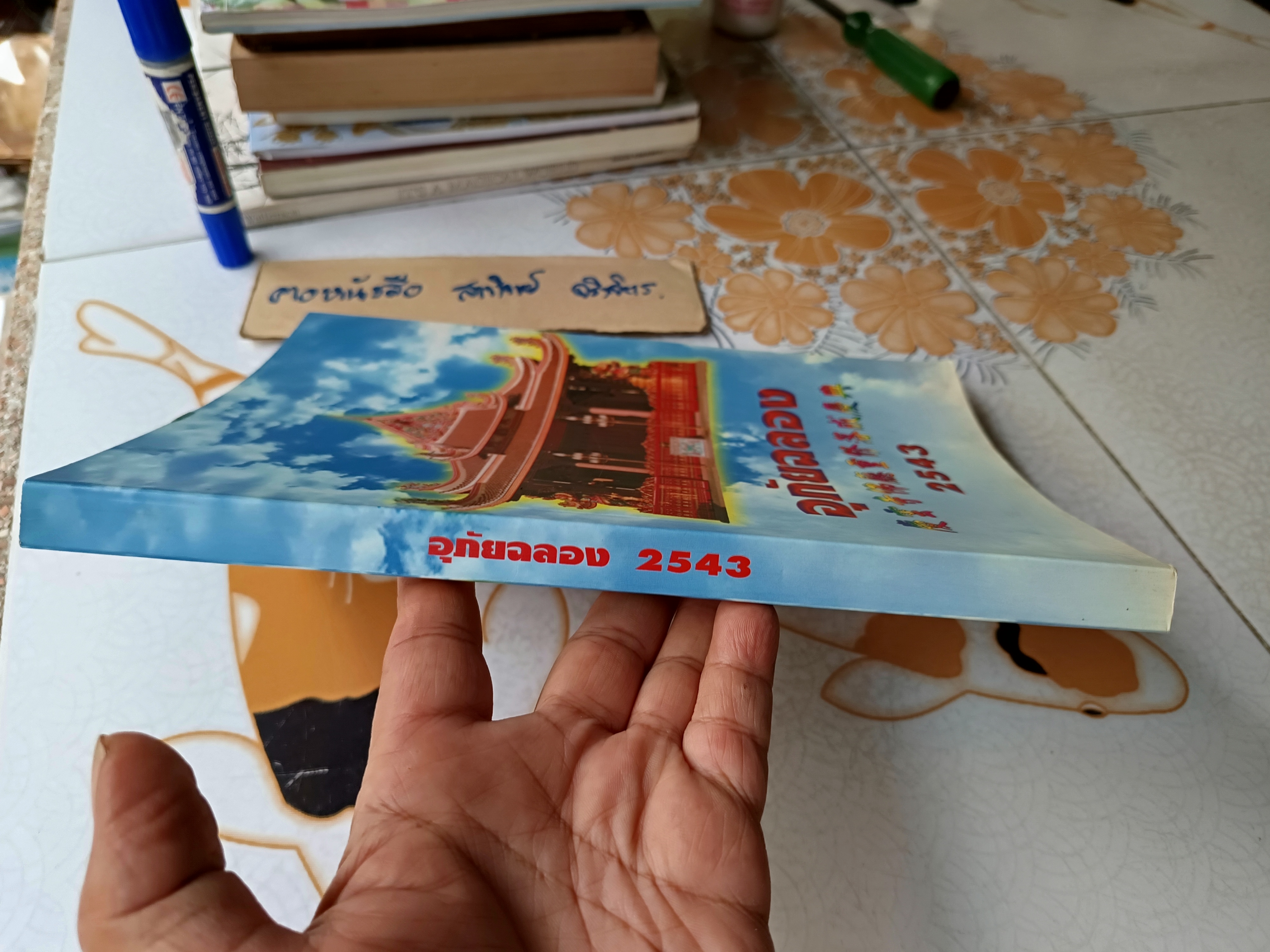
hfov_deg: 71.6
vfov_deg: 56.8
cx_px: 635
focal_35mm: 24
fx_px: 881
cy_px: 476
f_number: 1.7
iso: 86
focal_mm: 5.31
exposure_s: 1/50
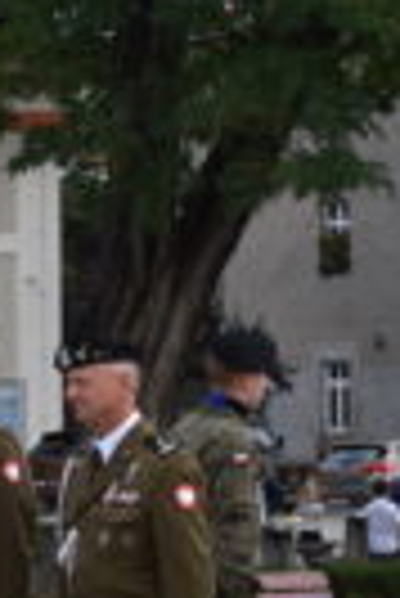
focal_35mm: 269
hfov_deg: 5.0
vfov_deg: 7.6
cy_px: 638
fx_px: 4471
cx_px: -373
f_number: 8
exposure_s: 1/500
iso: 360
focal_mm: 38
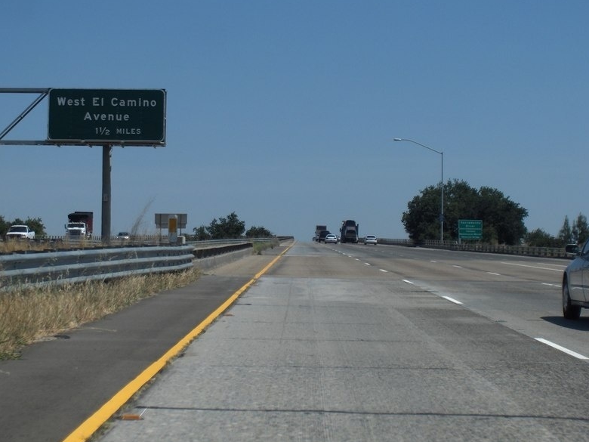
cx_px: 289
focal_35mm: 120
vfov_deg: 12.3
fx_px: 2042
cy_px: 218
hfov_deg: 16.4
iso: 57
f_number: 4.9
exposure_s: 1/595
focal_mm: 24
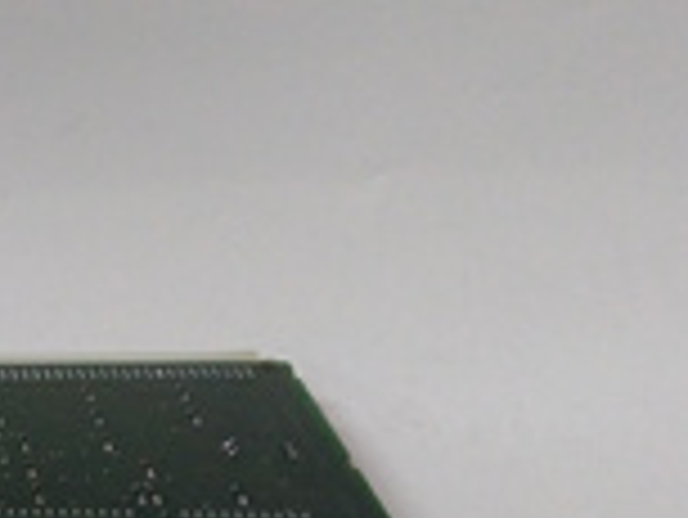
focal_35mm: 88
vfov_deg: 16.1
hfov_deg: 19.8
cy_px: 628
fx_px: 1750
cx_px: -283
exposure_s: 1/33
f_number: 2
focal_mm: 3.79
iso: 351
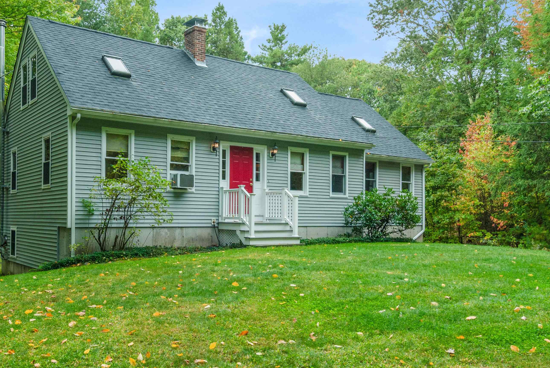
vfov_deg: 31.2
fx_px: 658
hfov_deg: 45.2
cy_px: 158
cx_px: 229
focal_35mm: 43
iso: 200
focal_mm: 24
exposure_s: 1/40
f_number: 10
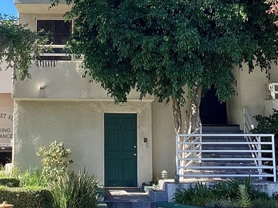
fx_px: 626
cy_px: 48
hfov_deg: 24.9
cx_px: 94
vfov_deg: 18.7
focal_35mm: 78
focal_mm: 3.3
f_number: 2.4
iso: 25
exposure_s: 1/318
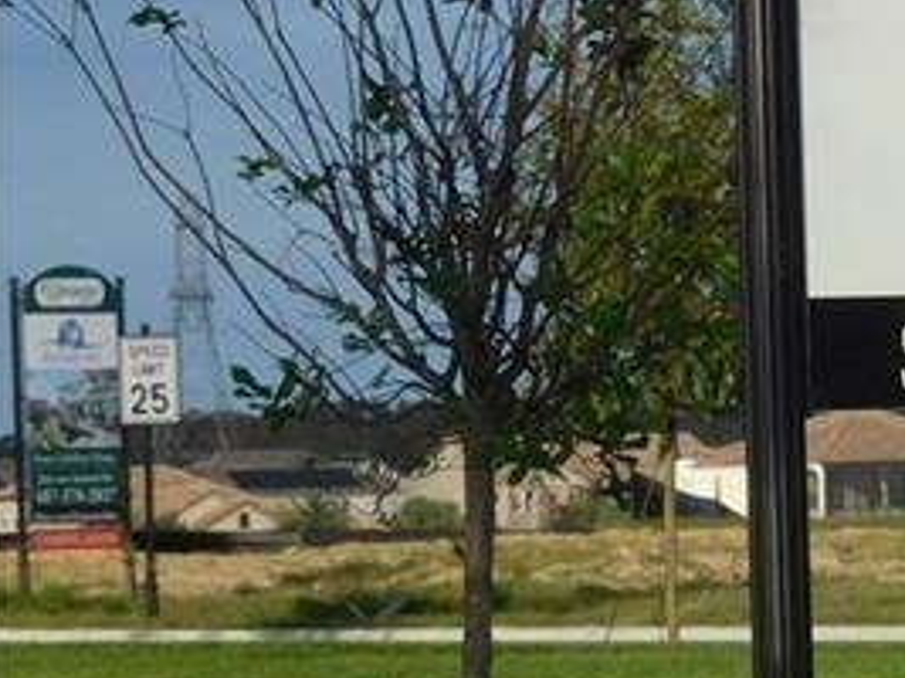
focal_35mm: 479
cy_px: 115
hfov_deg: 4.1
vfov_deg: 3.1
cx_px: 1349
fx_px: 12517
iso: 125
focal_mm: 28.5
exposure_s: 1/800
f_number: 5.2
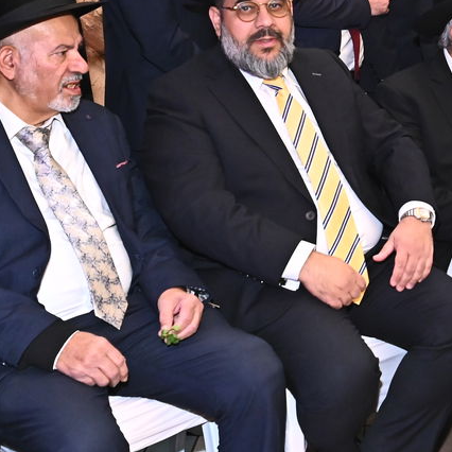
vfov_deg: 25.1
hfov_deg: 23.8
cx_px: 518
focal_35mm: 67
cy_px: 65
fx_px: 990
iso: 3200
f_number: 4.5
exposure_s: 1/160
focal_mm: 24
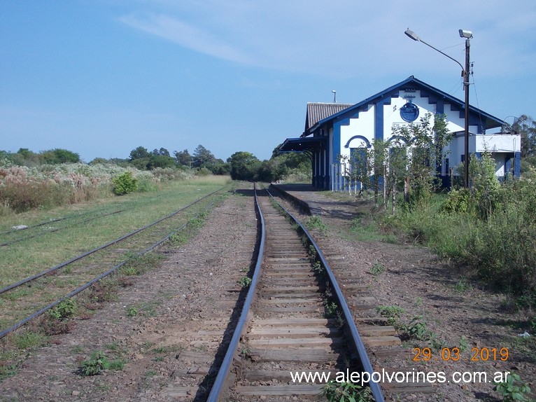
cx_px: 268
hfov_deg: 37.5
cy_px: 201
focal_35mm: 51
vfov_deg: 28.5
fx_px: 789
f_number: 7.2
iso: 80
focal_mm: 7.2
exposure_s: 1/250
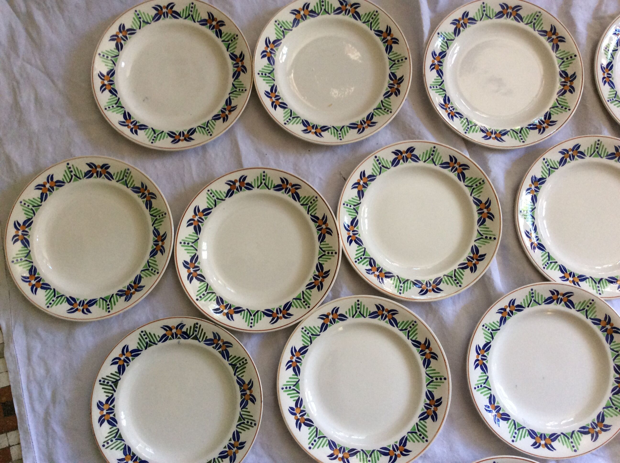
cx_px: 310
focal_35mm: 32
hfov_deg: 56.9
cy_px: 232
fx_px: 572
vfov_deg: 44.1
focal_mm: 3.3
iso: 125
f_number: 2.4
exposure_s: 1/25
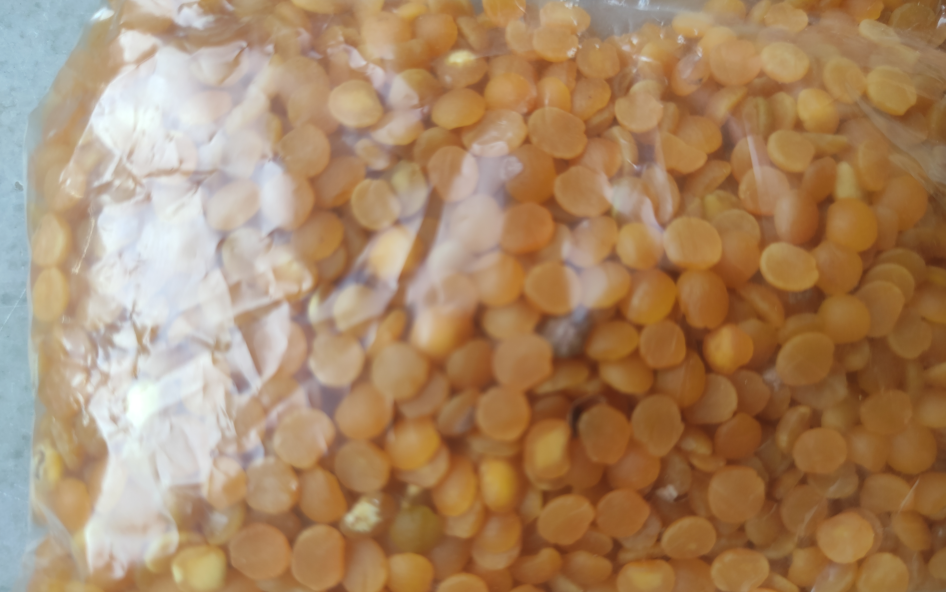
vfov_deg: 46.0
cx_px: 479
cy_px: 322
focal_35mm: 27
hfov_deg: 68.4
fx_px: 696
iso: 100
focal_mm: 5.43
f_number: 1.89
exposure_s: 1/103
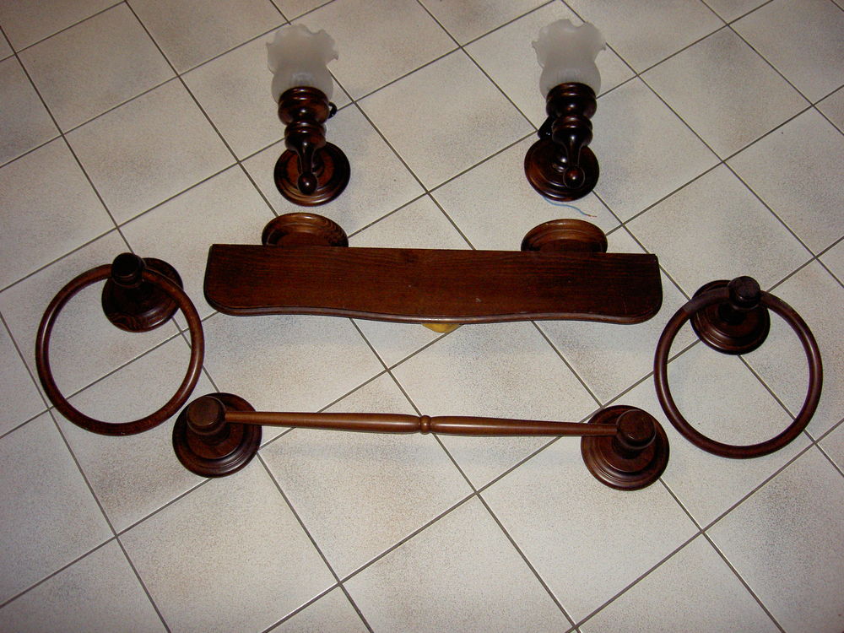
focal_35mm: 39
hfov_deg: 47.9
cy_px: 316
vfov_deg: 36.8
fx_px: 951
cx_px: 422
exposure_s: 1/60
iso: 200
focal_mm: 8
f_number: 2.8
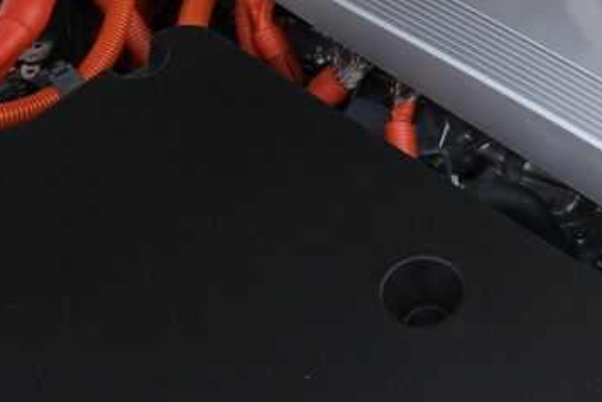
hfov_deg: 24.0
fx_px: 1342
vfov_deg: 16.8
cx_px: 624
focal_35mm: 80
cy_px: 47
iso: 360
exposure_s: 1/250
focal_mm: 23
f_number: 4.2
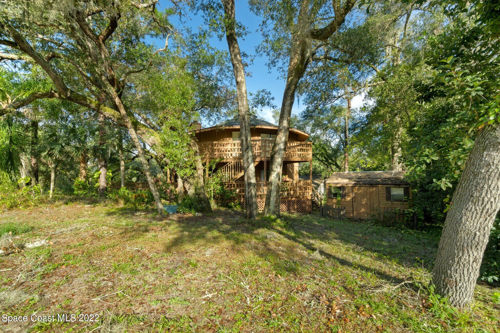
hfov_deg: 96.7
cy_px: 166
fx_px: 222
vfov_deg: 73.7
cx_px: 250
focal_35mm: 16
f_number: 7.1
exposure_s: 1/125
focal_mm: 16
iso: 320
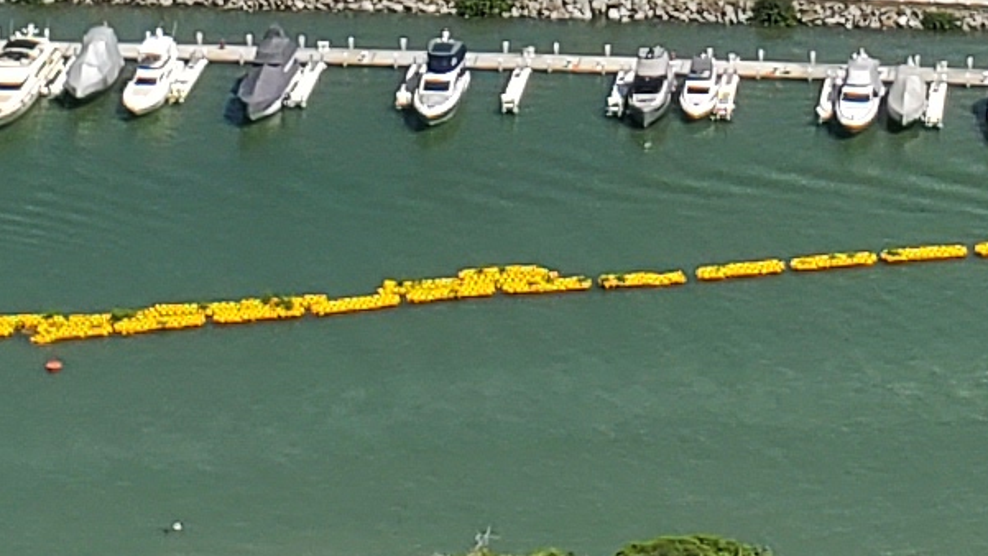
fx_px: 4977
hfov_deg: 11.3
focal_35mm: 190
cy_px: -763
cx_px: 697
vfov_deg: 6.1
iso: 50
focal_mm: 4.3
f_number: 2.4
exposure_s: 1/1648
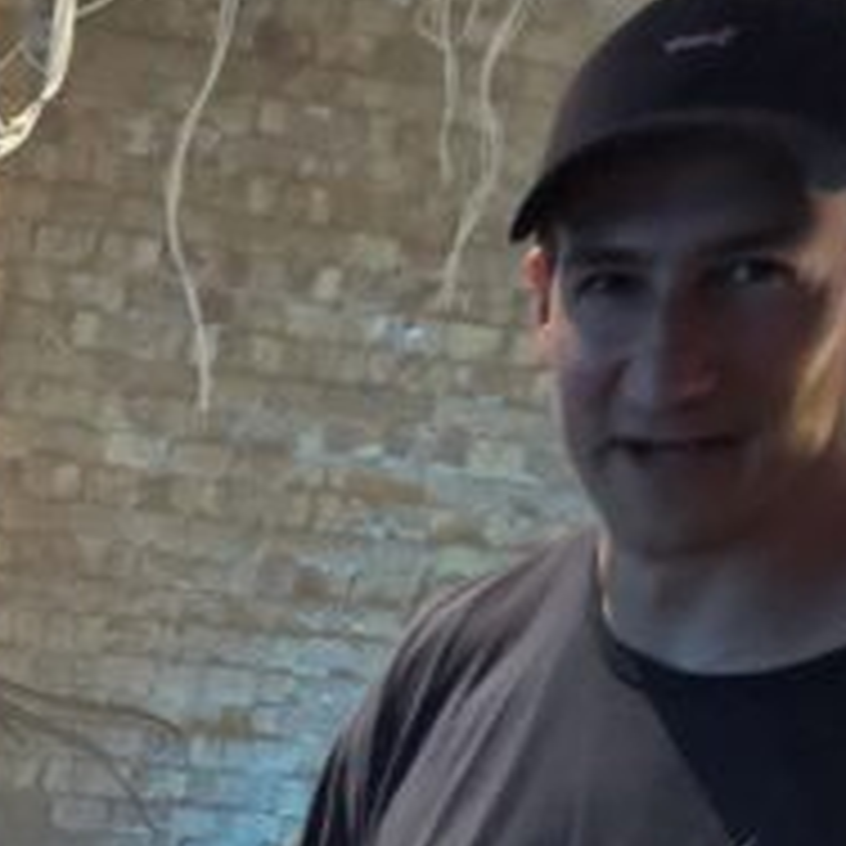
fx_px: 3069
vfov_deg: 13.5
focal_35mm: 111
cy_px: 1692
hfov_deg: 14.0
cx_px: -644
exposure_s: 1/25.3
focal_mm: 5.4
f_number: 1.8
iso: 1250
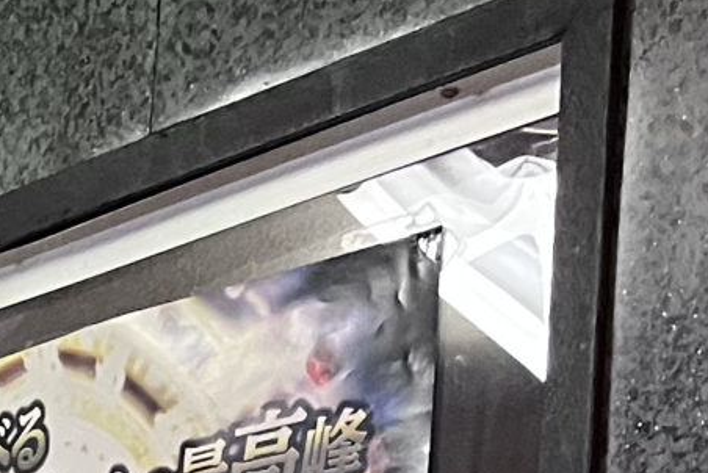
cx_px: -1007
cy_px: 1433
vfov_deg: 7.8
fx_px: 3011
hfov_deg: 11.2
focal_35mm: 153
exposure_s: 1/50
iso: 320
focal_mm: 5.1
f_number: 1.6
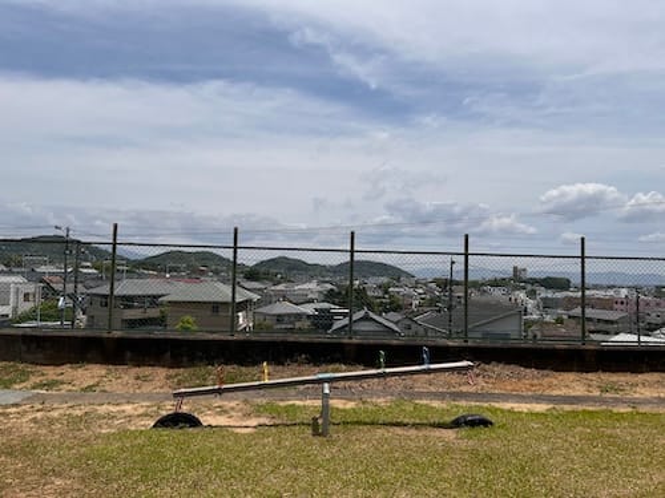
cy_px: 249
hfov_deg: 67.3
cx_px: 332
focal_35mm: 26
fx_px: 499
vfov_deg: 53.1
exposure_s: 1/8000
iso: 50
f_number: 1.5
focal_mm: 5.7
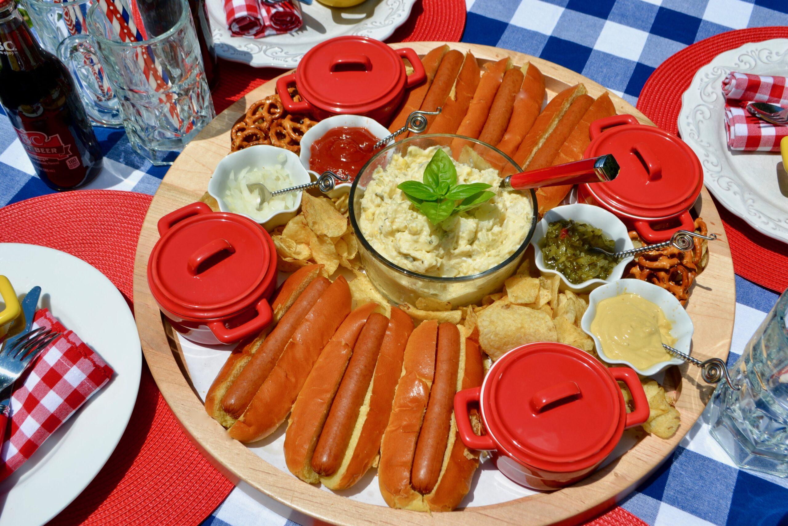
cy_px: 263
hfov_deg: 49.6
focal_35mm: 39
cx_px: 394
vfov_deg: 34.2
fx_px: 854
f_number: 10
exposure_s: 1/400
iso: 100
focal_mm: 26
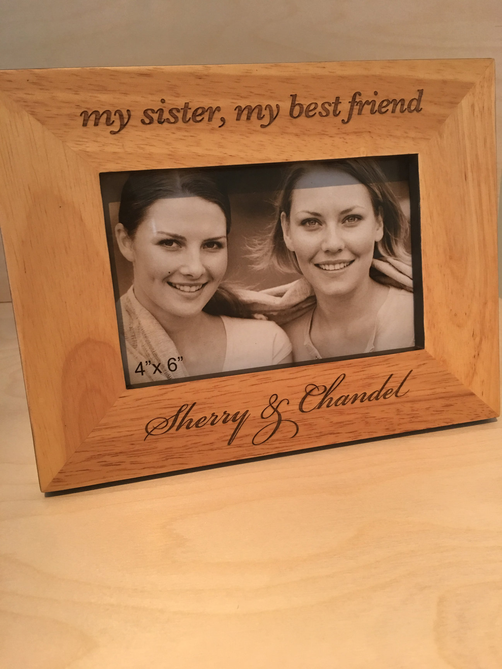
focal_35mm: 29
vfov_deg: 61.7
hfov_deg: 48.2
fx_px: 561
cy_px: 334
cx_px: 251
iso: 64
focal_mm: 4.15
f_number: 2.2
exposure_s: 1/15
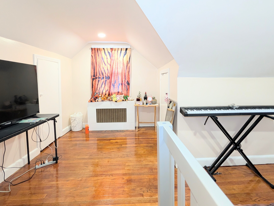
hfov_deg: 90.9
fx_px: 135
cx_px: 142
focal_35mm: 17
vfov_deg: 74.5
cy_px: 89
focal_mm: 2.02
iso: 362
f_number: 1.7
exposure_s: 1/120
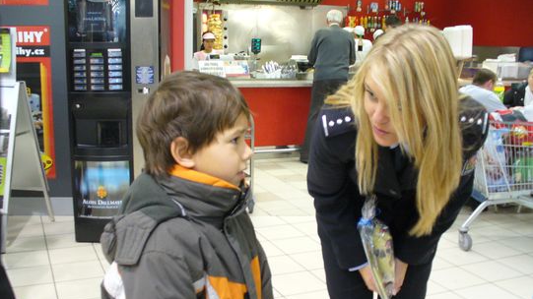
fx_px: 579
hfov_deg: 49.4
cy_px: 183
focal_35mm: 41
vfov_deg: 28.9
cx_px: 263
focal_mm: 6.1
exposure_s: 1/15
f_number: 2.8
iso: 200
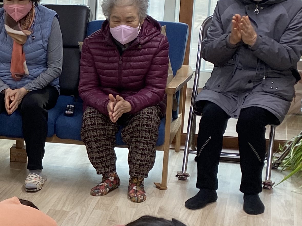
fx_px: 776
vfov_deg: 16.5
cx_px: -66
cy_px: 176
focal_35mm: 89
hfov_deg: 20.5
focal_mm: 4.25
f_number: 1.8
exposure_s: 1/120
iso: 80
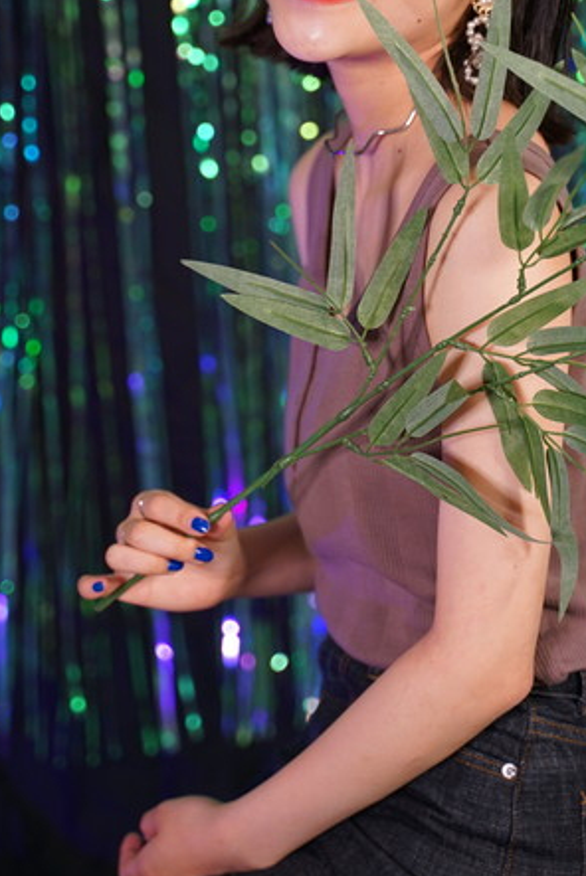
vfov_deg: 25.9
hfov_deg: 17.5
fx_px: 1901
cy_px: 310
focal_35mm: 78
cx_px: 409
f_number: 2.8
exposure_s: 1/60
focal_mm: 54
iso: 400
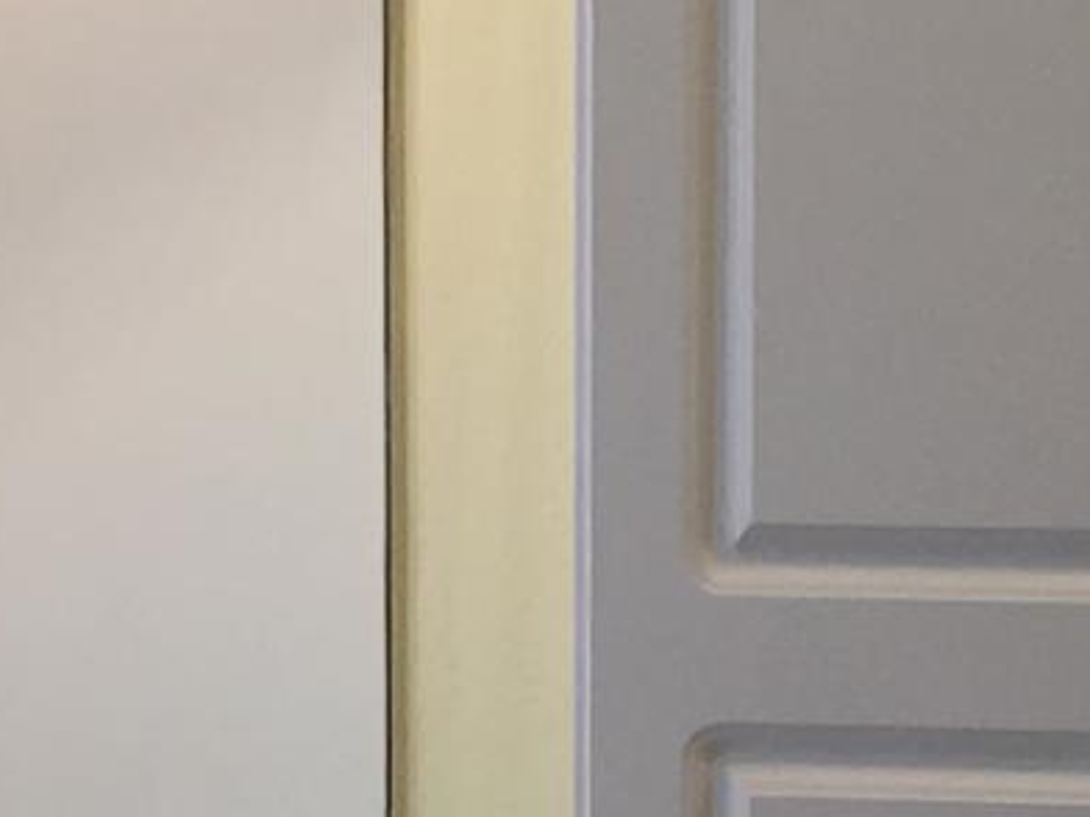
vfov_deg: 6.6
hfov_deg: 8.9
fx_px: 6990
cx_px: 1062
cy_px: 1367
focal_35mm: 222
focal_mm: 4.15
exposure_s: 1/30
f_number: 2.2
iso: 25
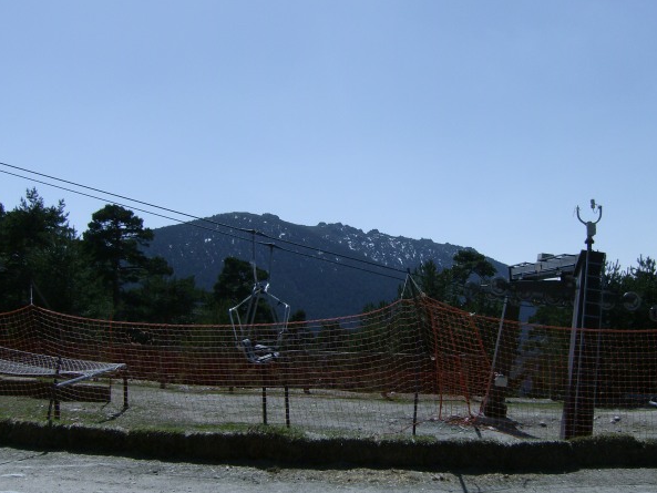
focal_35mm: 39
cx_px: 347
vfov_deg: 36.8
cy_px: 244
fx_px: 740
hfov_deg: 47.8
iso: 100
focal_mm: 6
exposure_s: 1/1953
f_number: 4.7
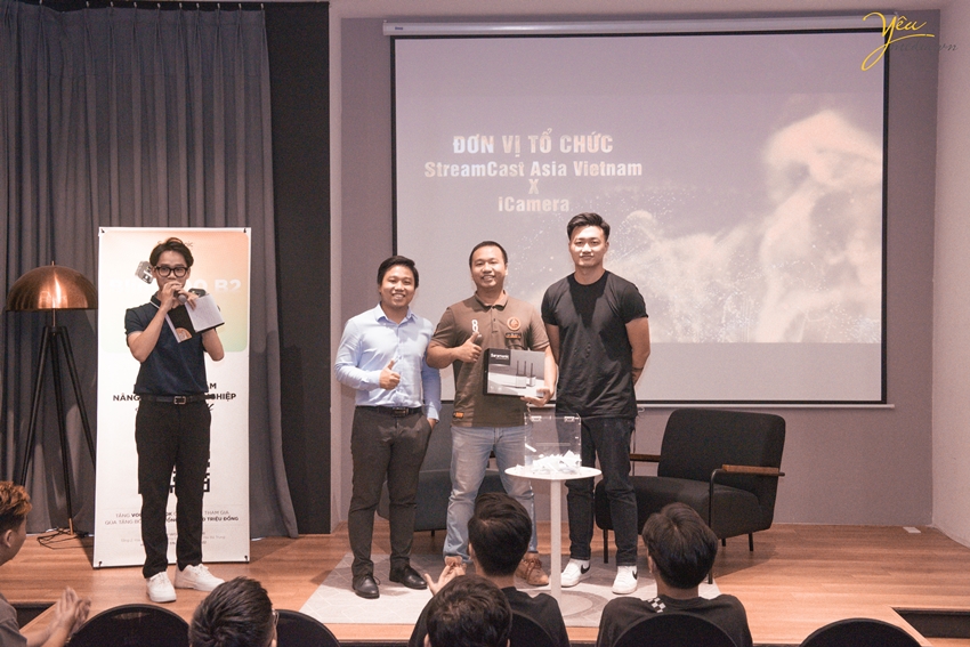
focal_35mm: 44
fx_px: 1186
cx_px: 485
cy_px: 324
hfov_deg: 44.5
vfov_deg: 30.5
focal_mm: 44
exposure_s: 1/100
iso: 3200
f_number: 7.1
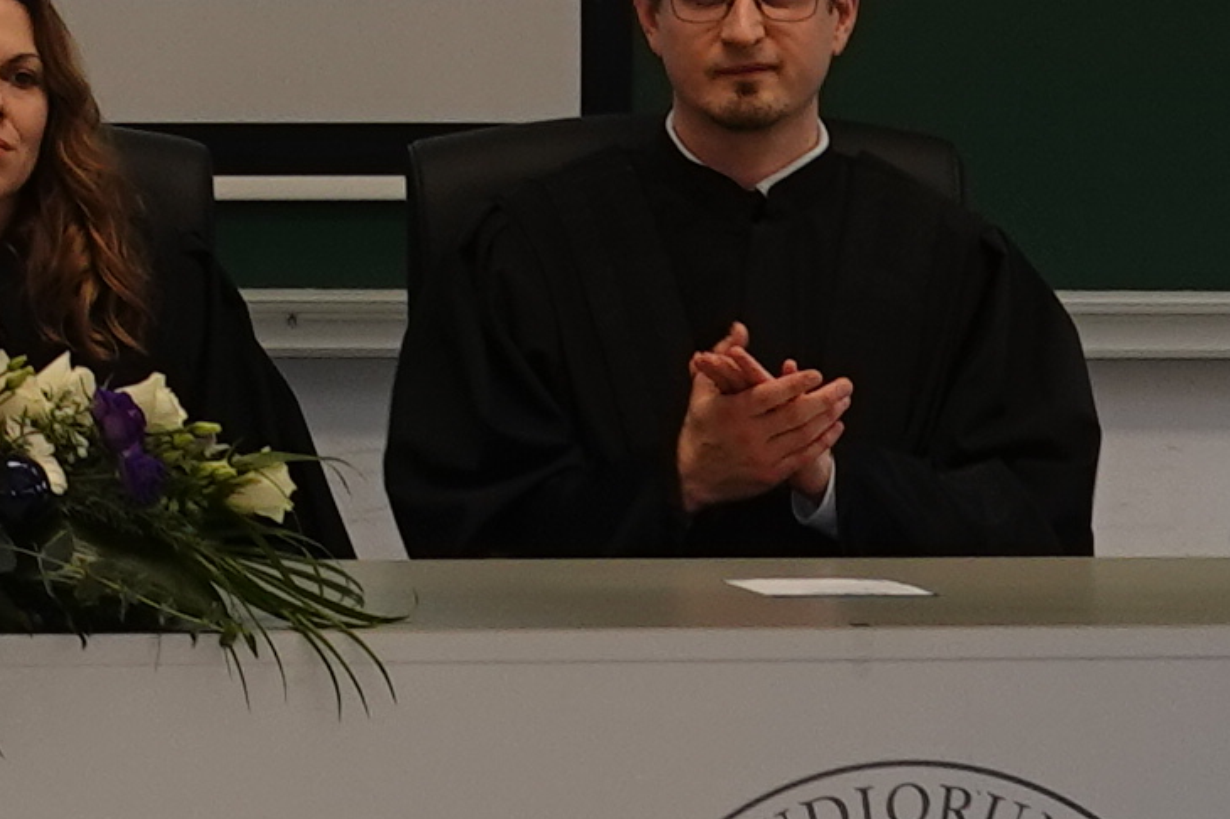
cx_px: -600
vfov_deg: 4.5
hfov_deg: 6.8
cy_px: -526
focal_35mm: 300
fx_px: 10245
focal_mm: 14.65
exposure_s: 1/60
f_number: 3.2
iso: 100
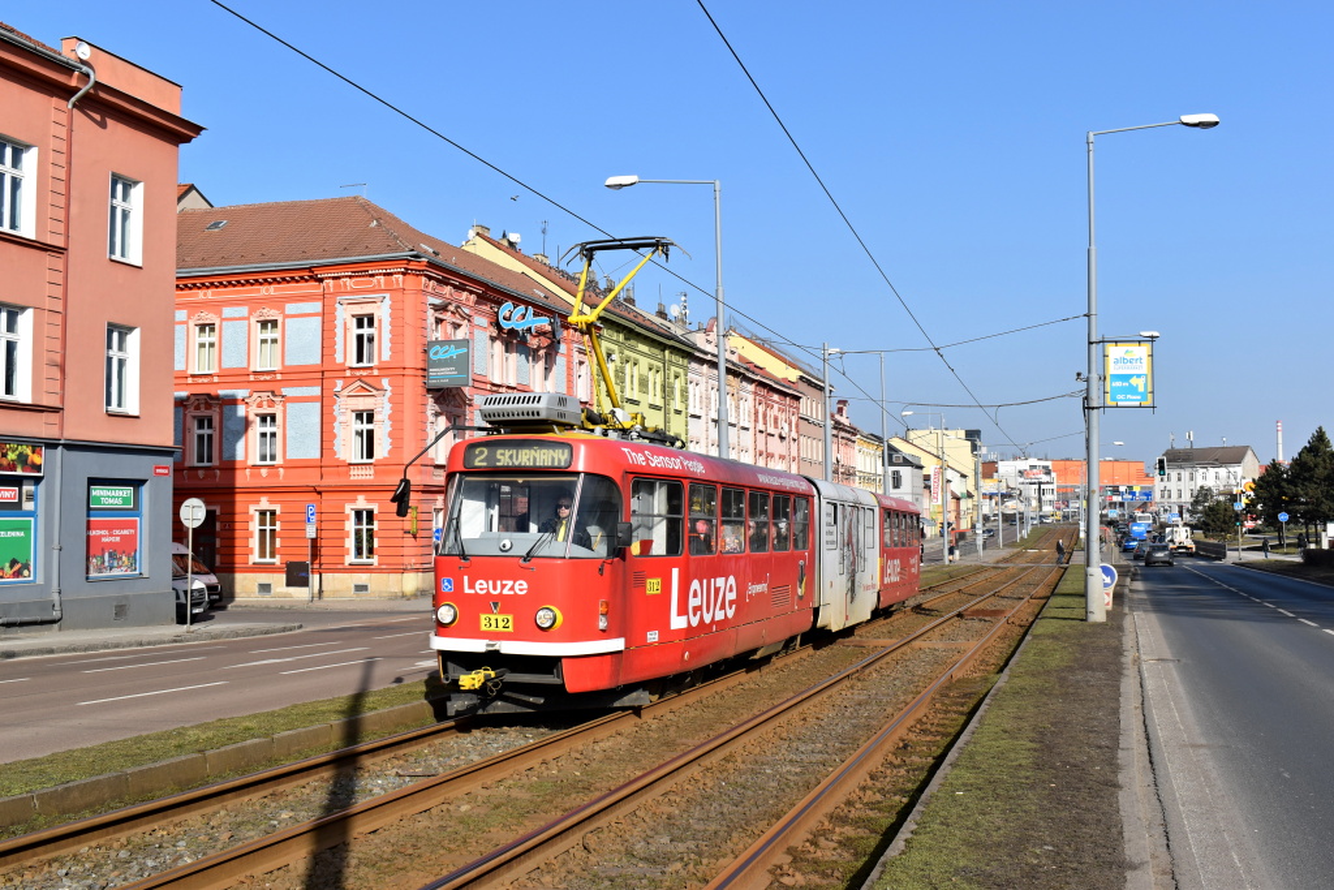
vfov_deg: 36.9
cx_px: 667
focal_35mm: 36
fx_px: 1334
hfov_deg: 53.1
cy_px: 445
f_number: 10
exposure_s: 1/400
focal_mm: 24
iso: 200
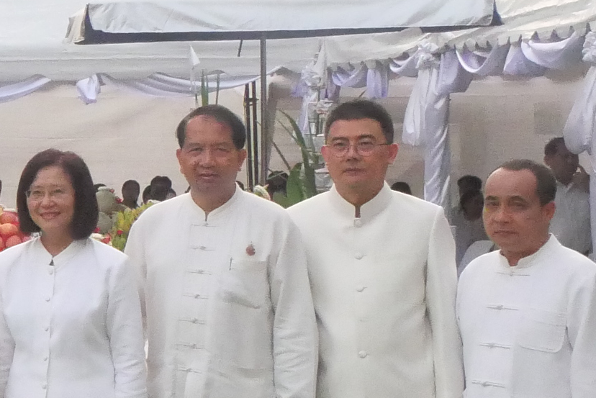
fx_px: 2302
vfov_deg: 9.9
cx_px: -629
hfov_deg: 12.7
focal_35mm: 139
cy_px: 173
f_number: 7.1
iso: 4000
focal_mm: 15
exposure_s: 1/4000
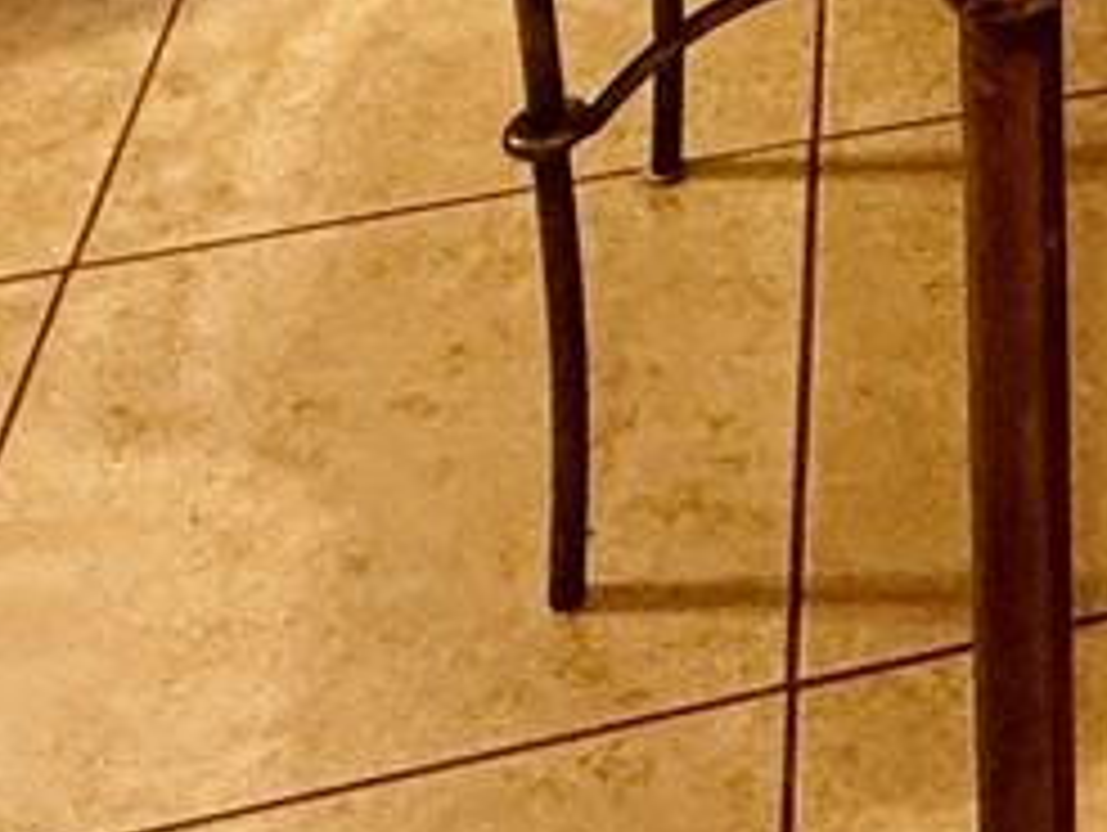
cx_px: 1796
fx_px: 2913
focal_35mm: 91
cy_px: -1480
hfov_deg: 18.4
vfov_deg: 11.5
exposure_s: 1/120
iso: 160
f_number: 2.2
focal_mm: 2.22
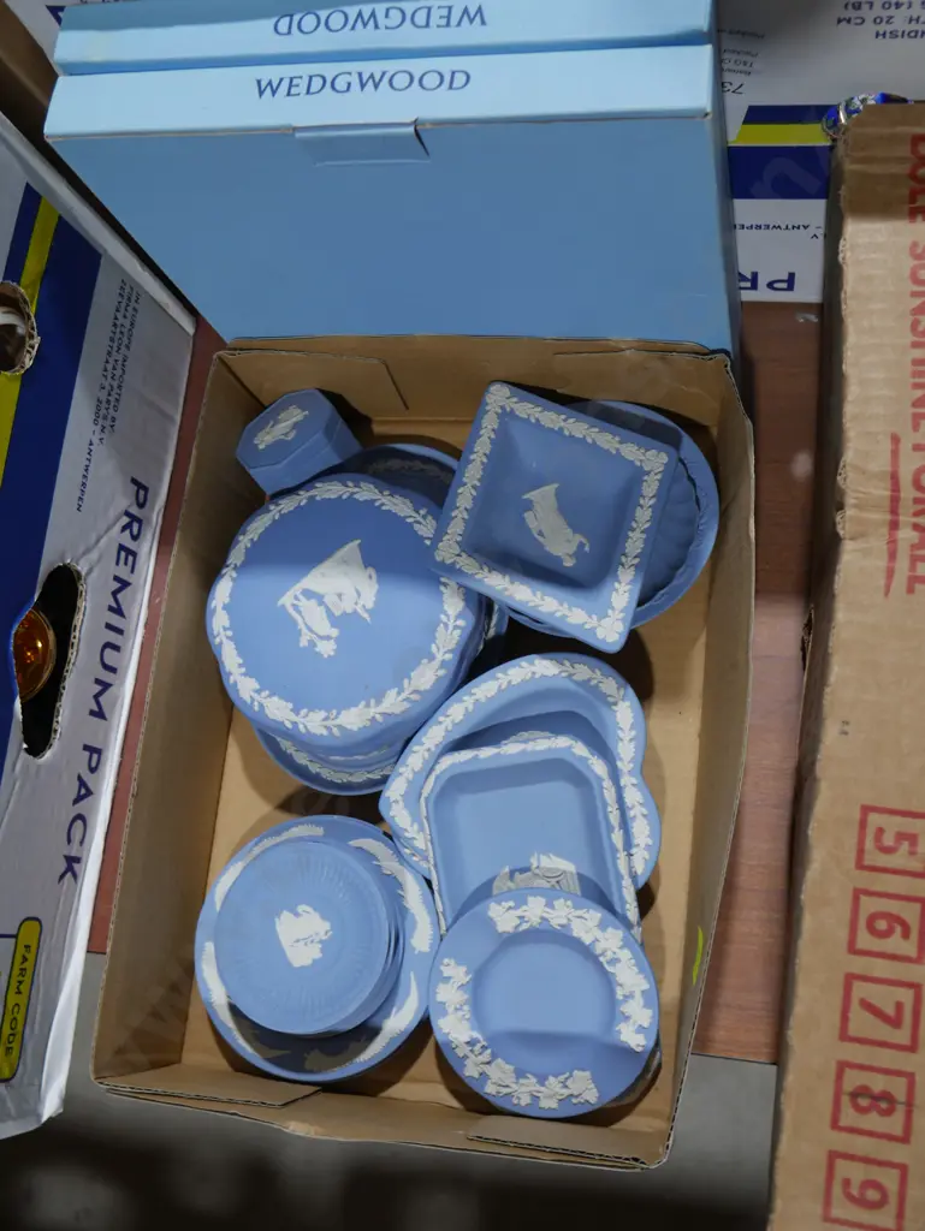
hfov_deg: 36.0
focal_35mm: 40
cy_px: 616
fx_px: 1424
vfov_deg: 46.8
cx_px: 462
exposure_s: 1/60
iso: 200
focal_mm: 20
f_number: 4.4
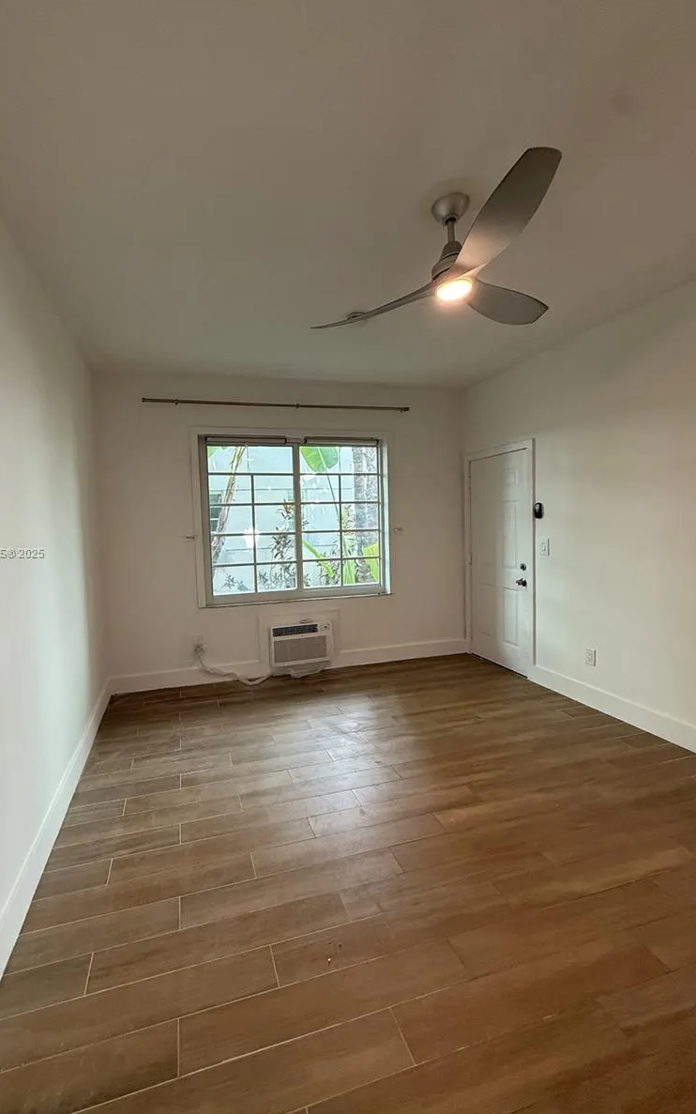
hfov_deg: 74.3
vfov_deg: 101.5
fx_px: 455
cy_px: 554
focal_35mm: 15
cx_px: 294
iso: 160
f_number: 2.2
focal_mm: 2.22
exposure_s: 1/120
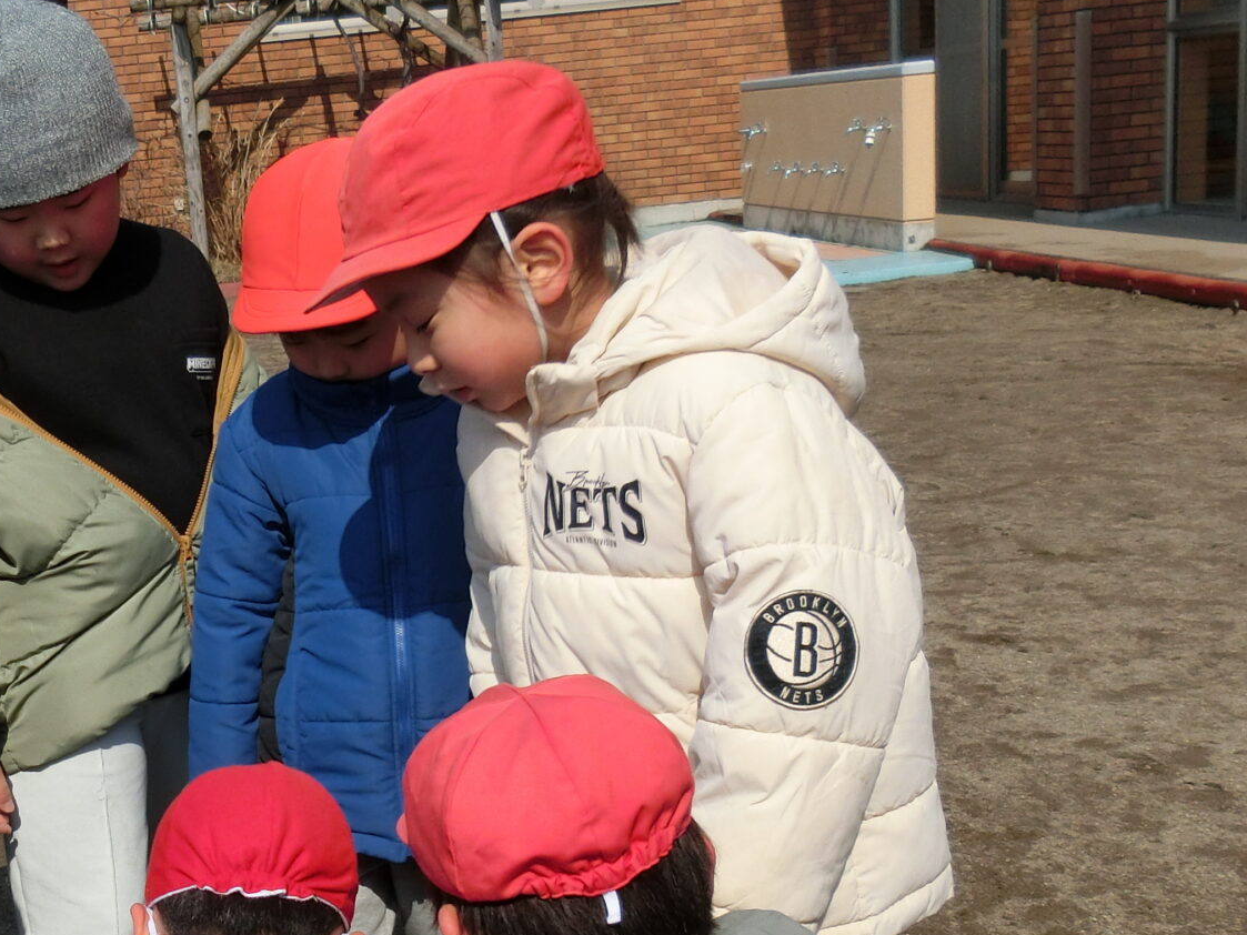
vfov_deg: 25.4
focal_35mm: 57
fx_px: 2053
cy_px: 685
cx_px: 181
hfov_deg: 32.5
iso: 80
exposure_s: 1/400
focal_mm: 4.5
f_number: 7
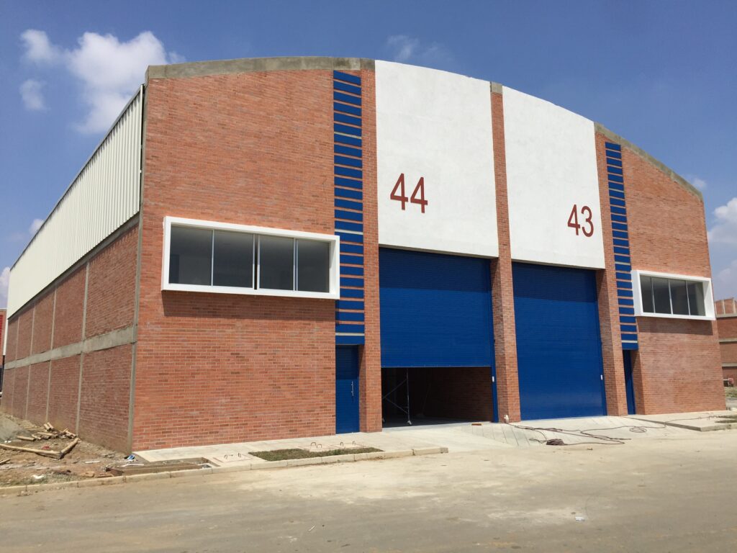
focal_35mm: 29
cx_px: 368
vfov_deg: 48.2
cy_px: 276
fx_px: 617
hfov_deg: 61.7
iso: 32
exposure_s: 1/3968
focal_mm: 4.15
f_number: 2.2
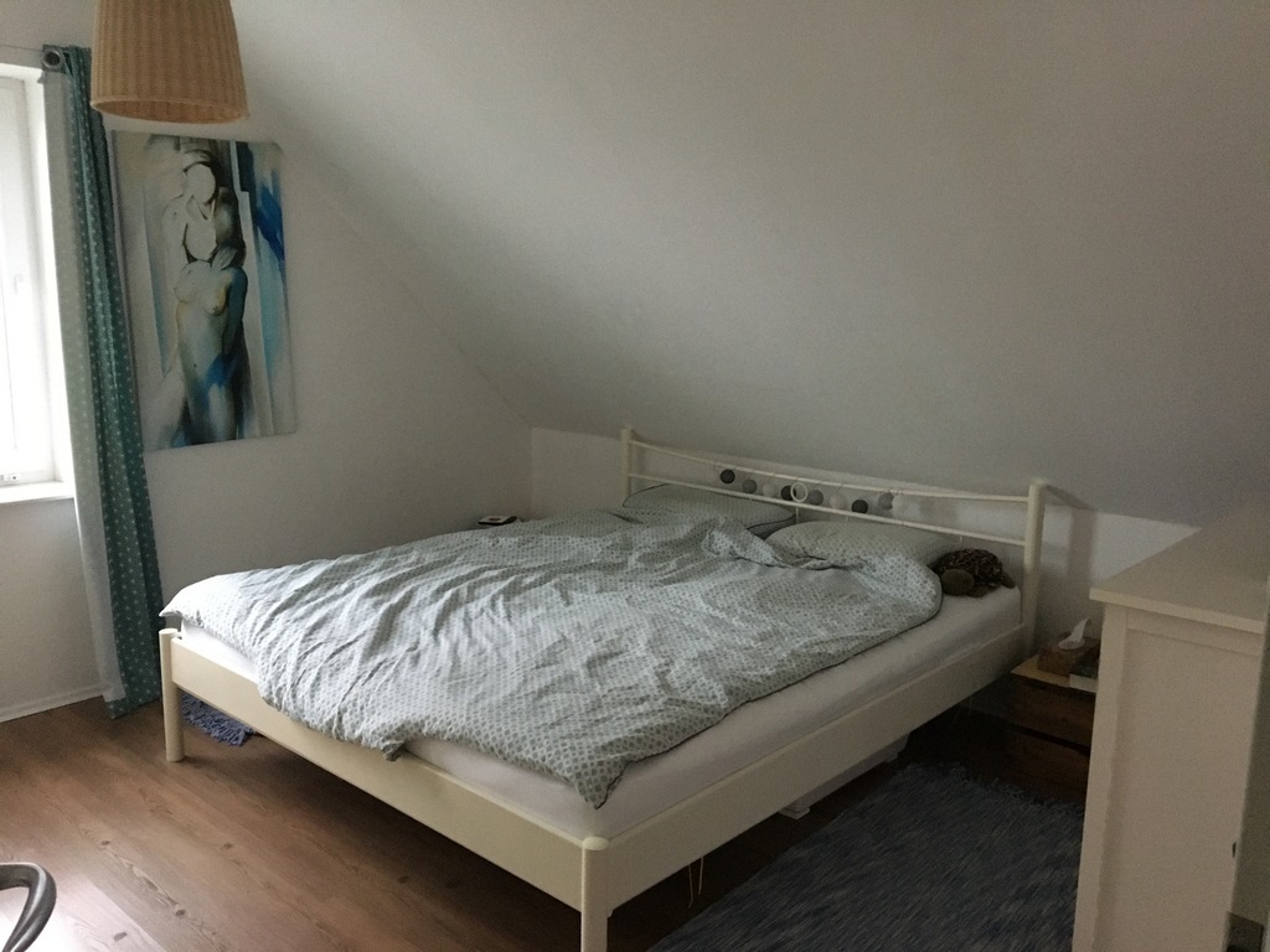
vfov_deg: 48.2
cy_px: 476
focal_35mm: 29
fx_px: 1064
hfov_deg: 61.7
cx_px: 635
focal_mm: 4.15
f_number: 2.2
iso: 320
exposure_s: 1/17
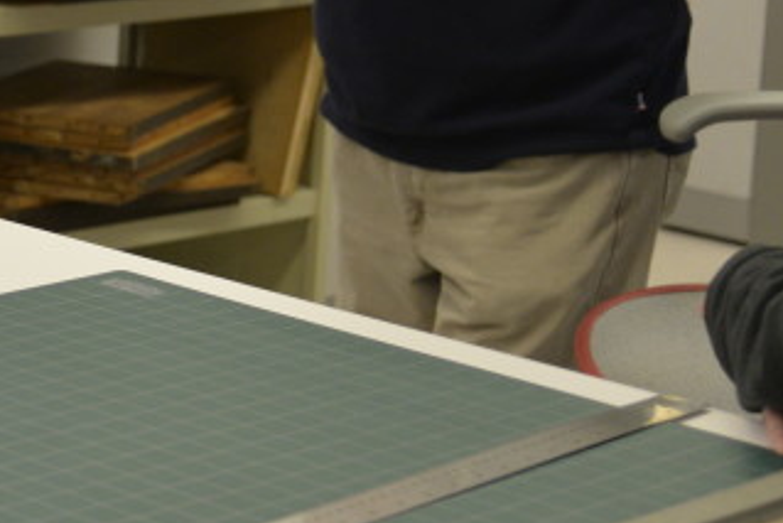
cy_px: -48
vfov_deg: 11.1
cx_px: -412
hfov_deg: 15.4
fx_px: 2655
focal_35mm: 122
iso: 1600
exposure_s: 1/250
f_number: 4
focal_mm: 38
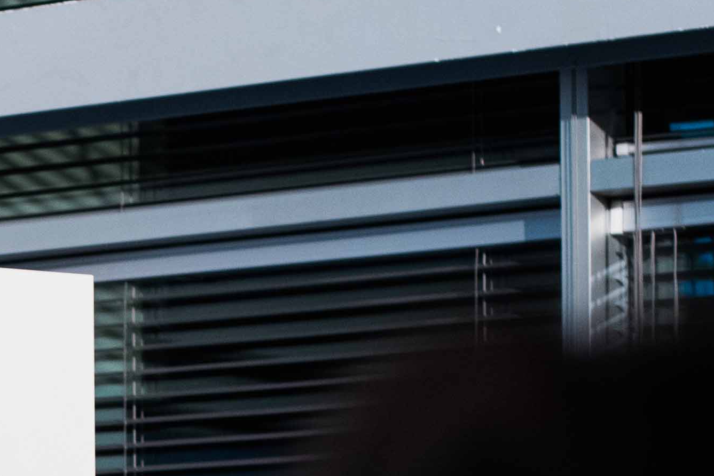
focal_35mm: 225
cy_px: 689
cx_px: -258
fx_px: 4463
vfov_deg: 6.0
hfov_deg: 9.0
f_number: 2.8
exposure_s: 1/80
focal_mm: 50
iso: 800
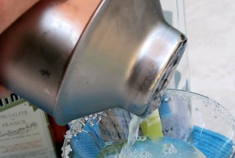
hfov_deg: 22.1
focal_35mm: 92
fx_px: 602
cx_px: 133
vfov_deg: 14.8
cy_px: 141
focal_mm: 24
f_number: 5.6
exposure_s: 1/125
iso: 100
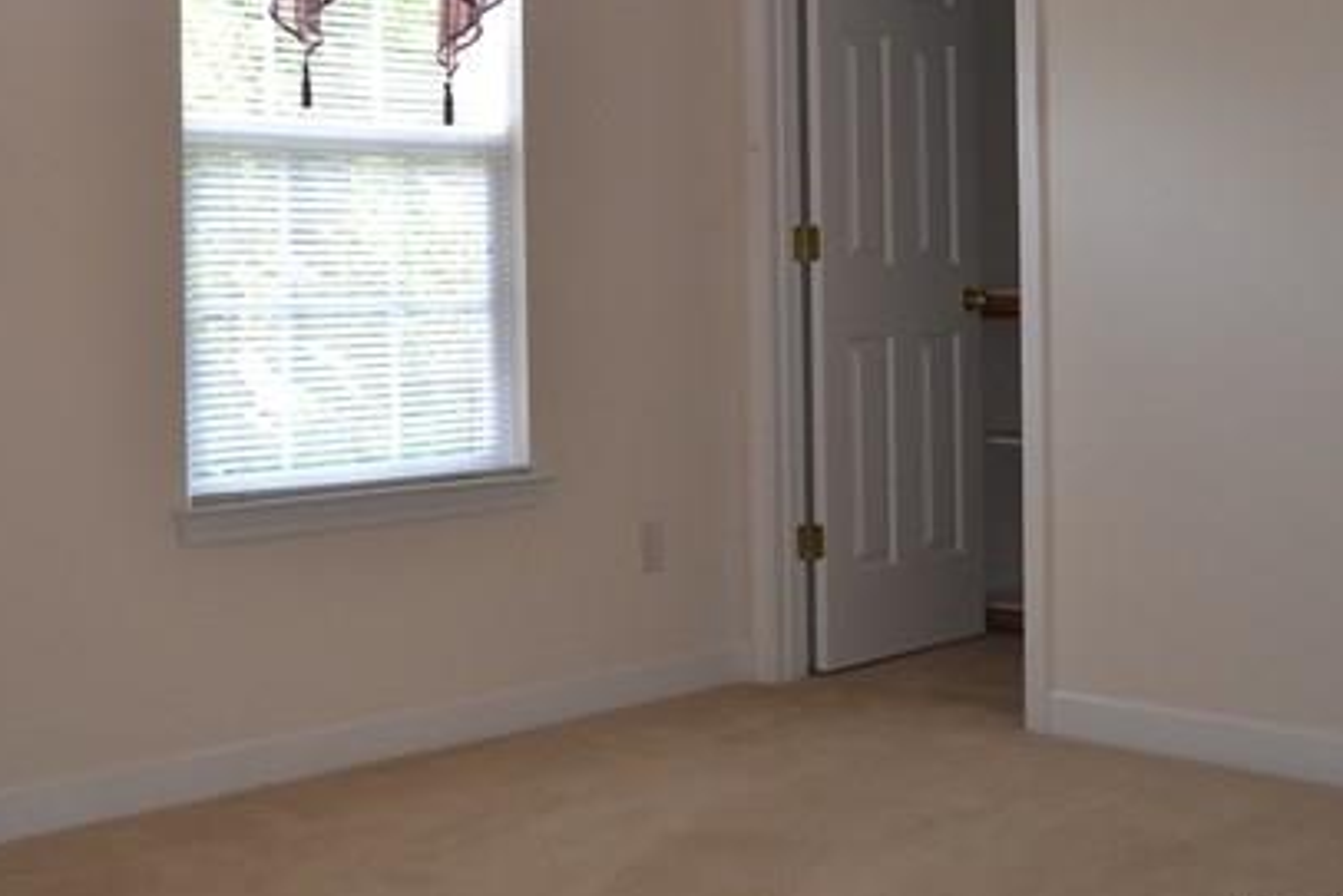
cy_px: 250
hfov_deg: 38.1
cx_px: 562
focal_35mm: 52
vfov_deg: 25.8
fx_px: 1940
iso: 400
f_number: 3.8
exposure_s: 1/60
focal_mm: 22
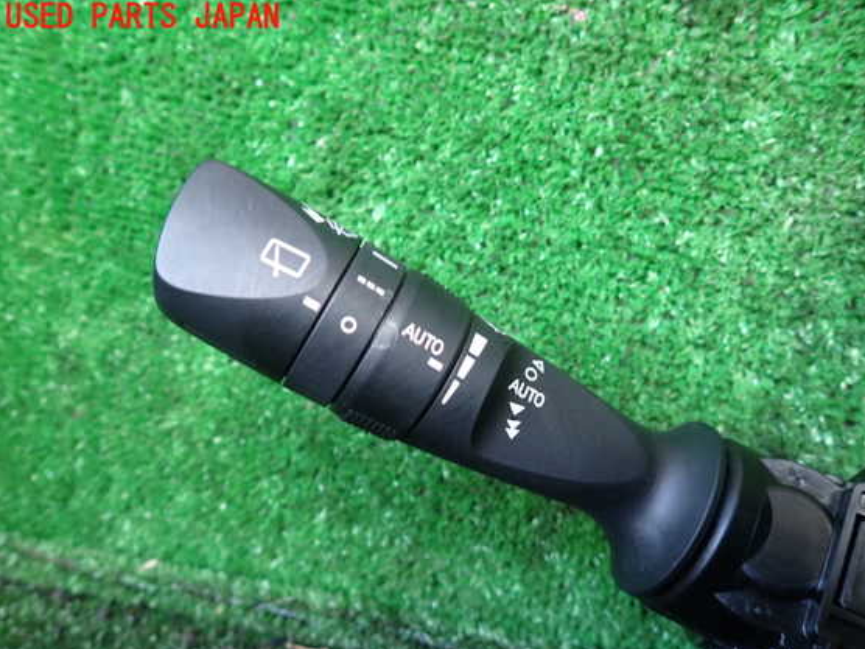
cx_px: 464
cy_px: 349
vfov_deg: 51.3
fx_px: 675
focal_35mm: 27
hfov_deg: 65.2
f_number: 2
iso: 200
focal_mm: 4.5
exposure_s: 1/40
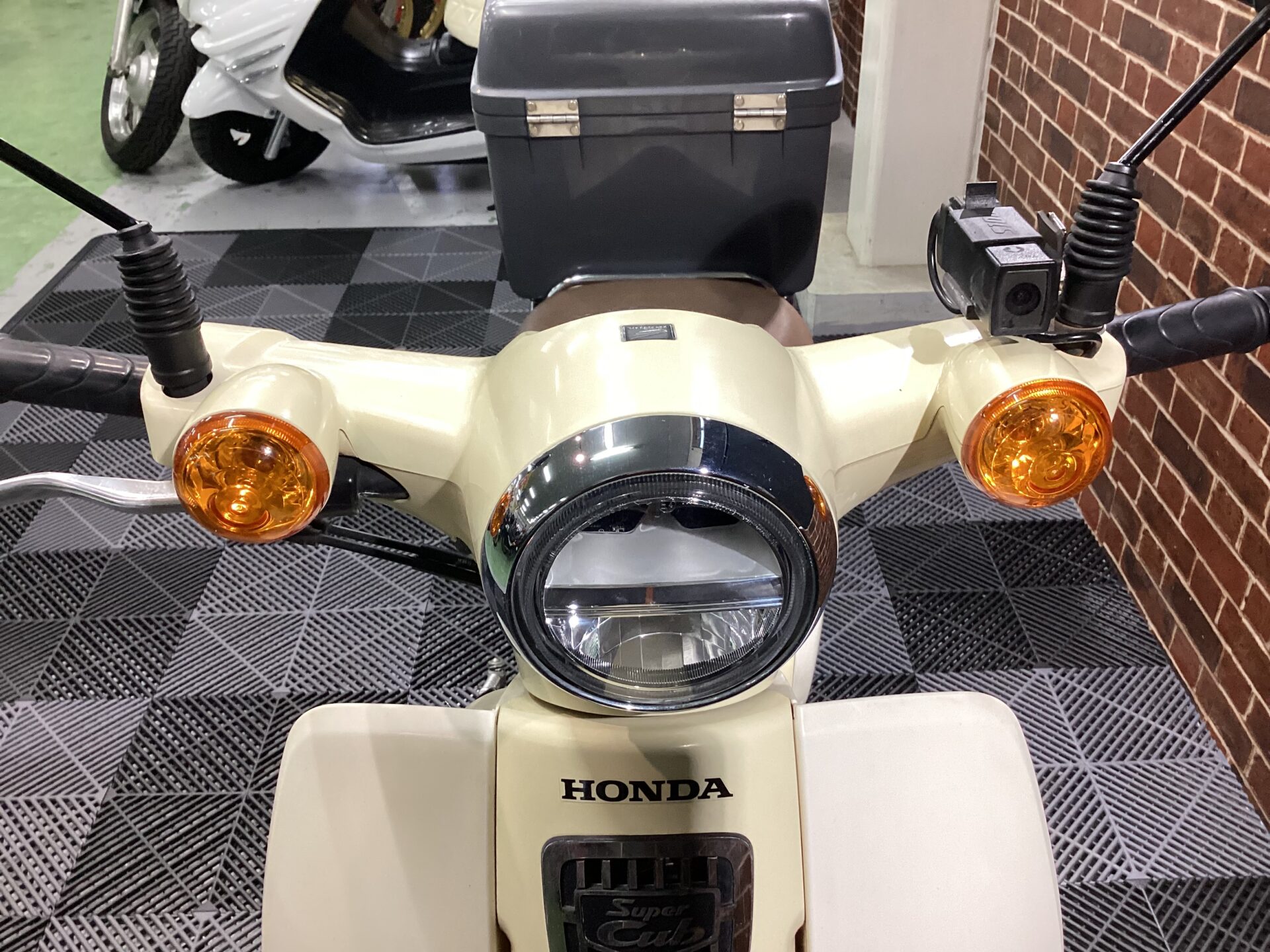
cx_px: 635
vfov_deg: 45.4
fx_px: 1137
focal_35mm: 31
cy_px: 476
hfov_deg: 58.4
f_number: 2.4
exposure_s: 1/60
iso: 160
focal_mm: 3.3
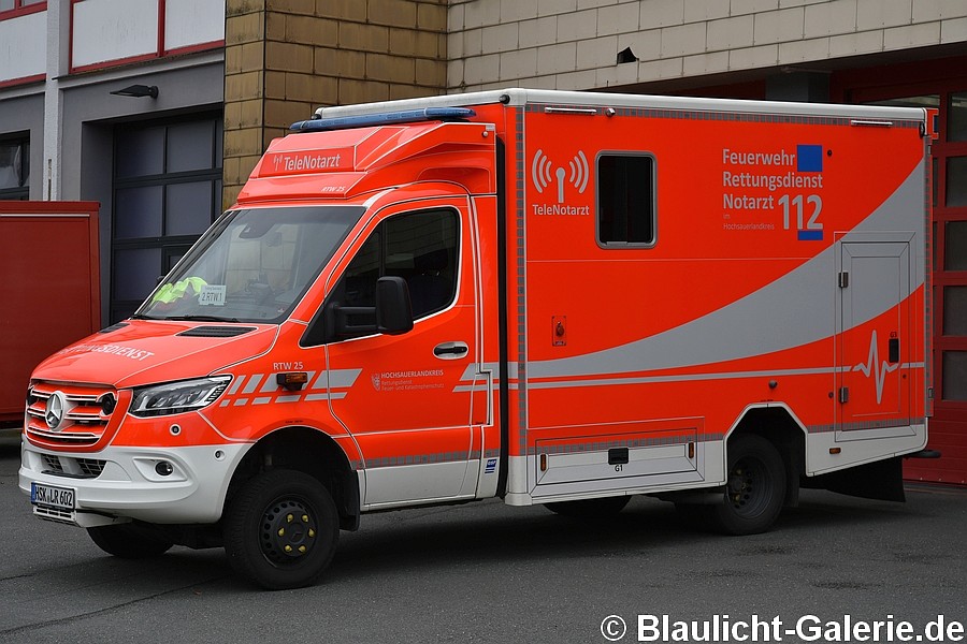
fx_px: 2014
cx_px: 484
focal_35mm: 75
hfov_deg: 27.0
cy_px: 322
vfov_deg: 18.2
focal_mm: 75
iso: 320
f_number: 8
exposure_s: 1/250
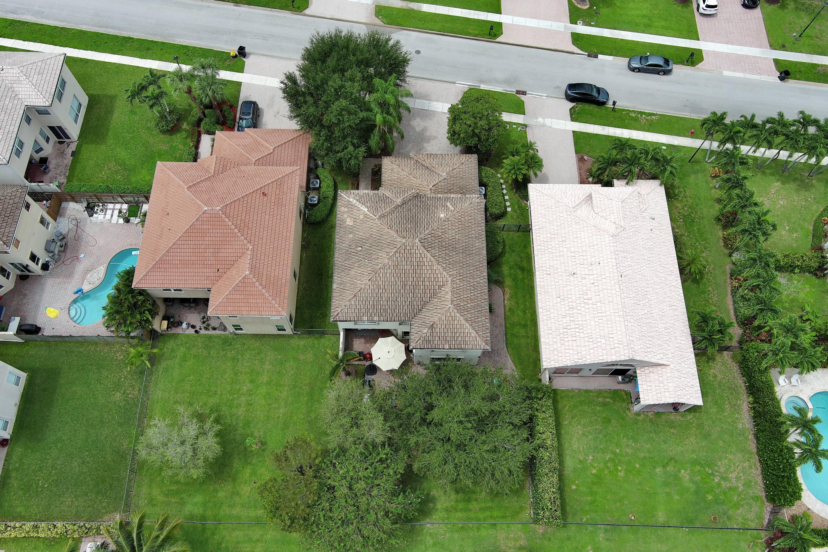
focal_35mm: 29
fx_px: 667
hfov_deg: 63.7
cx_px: 414
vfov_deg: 45.0
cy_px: 276
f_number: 2.8
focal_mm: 10.57
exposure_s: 1/1040
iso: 100
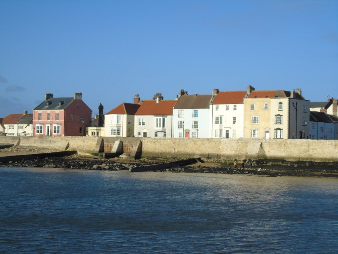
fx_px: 801
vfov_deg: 18.0
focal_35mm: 82
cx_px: 169
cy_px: 127
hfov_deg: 23.8
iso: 80
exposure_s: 1/800
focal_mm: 15
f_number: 4.1
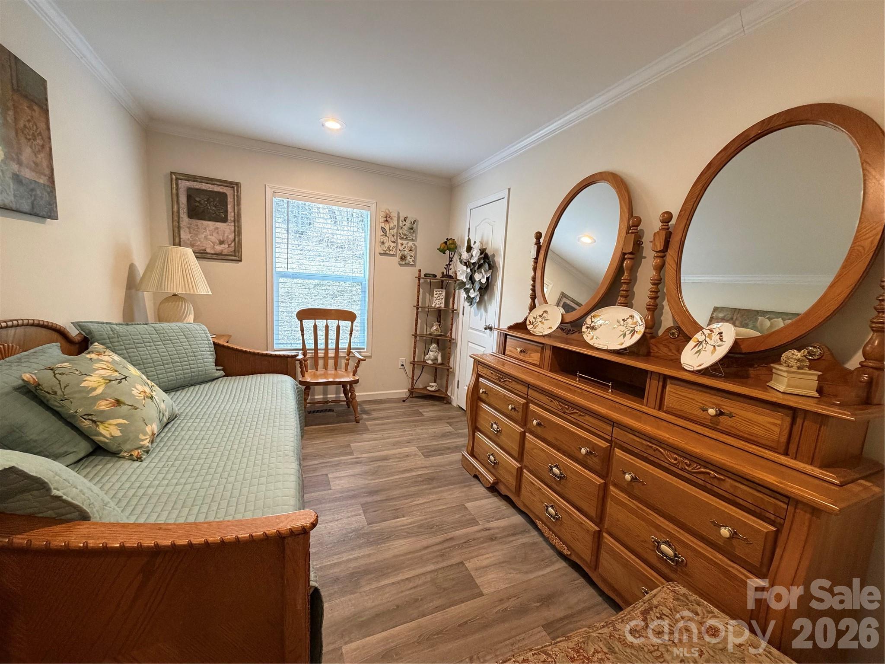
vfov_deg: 85.7
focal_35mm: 14
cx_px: 442
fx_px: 358
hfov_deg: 102.1
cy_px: 332
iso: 400
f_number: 2.2
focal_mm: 2.22
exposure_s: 1/60
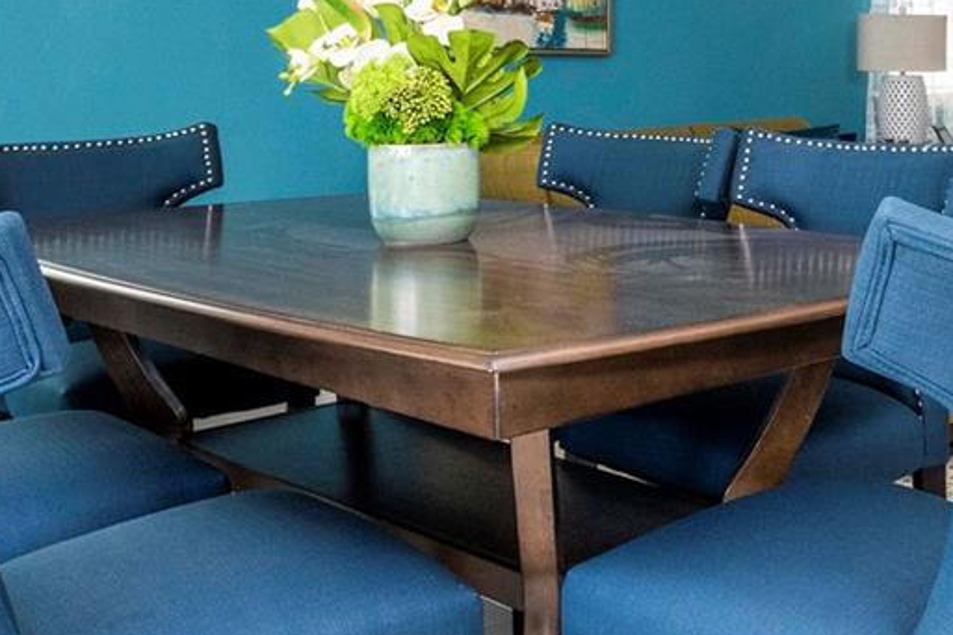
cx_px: 721
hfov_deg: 36.6
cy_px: 121
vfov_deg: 25.1
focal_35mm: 53
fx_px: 1403
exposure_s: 1/60
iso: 1250
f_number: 22
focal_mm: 17
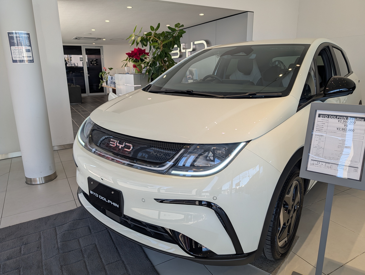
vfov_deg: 56.9
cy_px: 138
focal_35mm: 24
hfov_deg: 71.5
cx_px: 182
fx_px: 253
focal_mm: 6.9
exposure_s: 1/692
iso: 28
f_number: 1.68
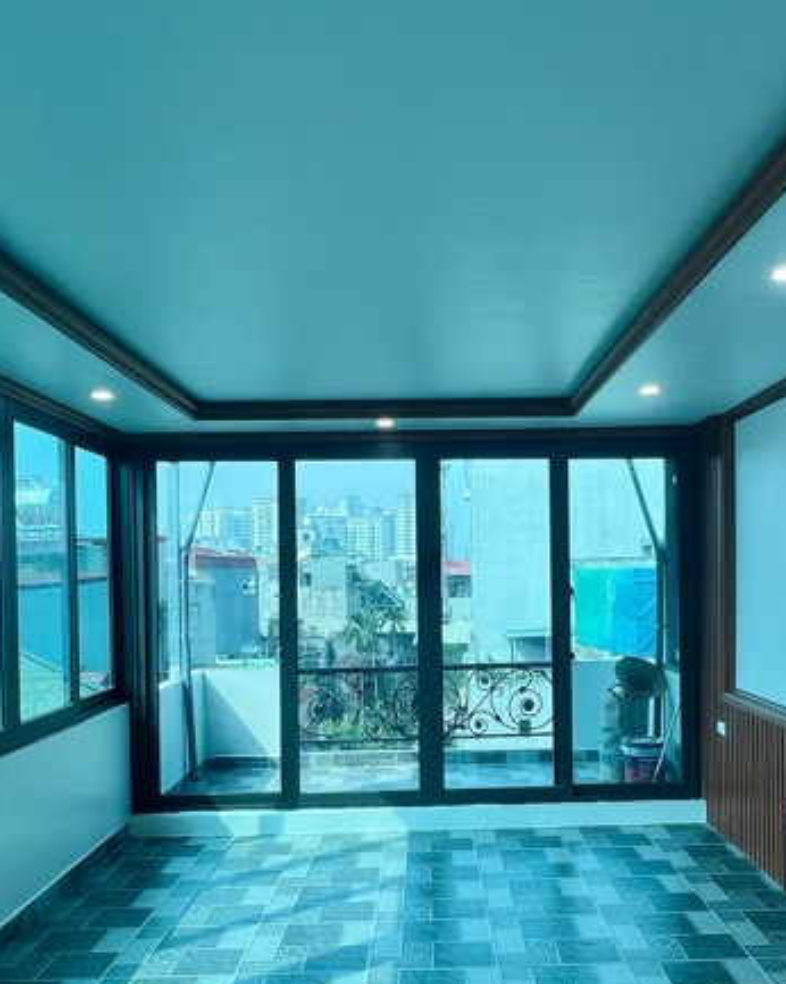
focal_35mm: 30
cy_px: 579
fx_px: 873
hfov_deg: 48.2
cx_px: 470
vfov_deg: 58.4
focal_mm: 1.57
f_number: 1.8
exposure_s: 1/236
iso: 32
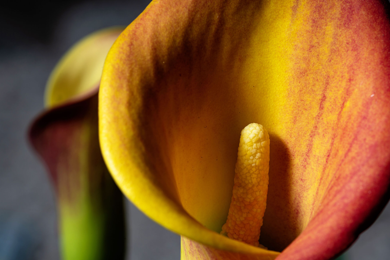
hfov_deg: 17.2
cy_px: 143
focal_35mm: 119
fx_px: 1290
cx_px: 198
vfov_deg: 11.5
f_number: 14
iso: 100
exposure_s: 1/160
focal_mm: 105
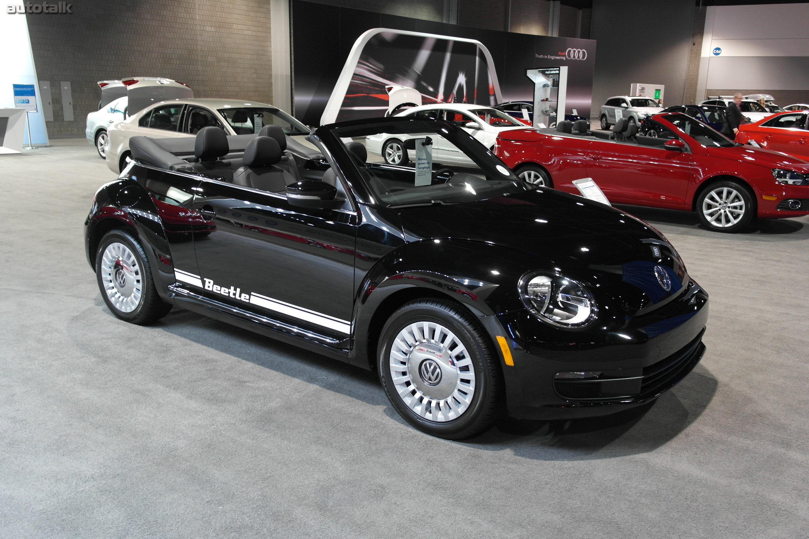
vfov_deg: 43.6
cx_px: 404
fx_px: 674
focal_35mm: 30
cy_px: 270
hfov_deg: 61.9
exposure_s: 1/20
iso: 400
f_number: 3.5
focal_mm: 20
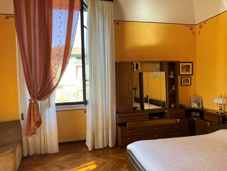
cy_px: 86
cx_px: 114
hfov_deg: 67.3
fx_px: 170
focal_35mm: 26
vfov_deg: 53.1
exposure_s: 1/100
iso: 50
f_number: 1.6
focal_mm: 4.2
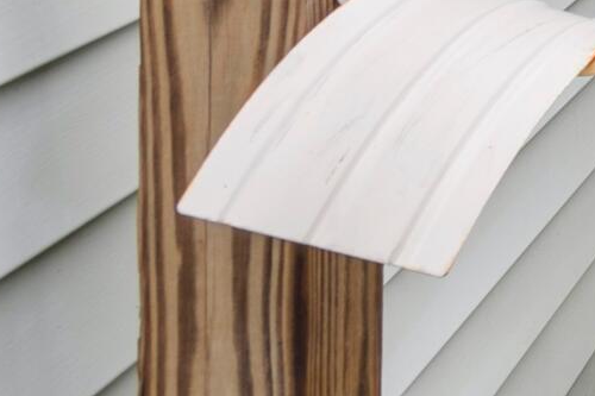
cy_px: -488
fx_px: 1487
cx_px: 1502
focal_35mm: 90
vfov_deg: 12.6
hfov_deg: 13.9
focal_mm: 10
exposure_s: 1/50
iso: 100
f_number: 4.5
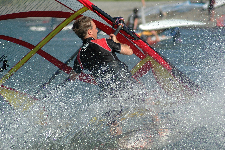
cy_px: 75
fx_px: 1873
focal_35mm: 300
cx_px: 112
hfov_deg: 6.9
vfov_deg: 4.6
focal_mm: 200
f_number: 5
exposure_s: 1/1000
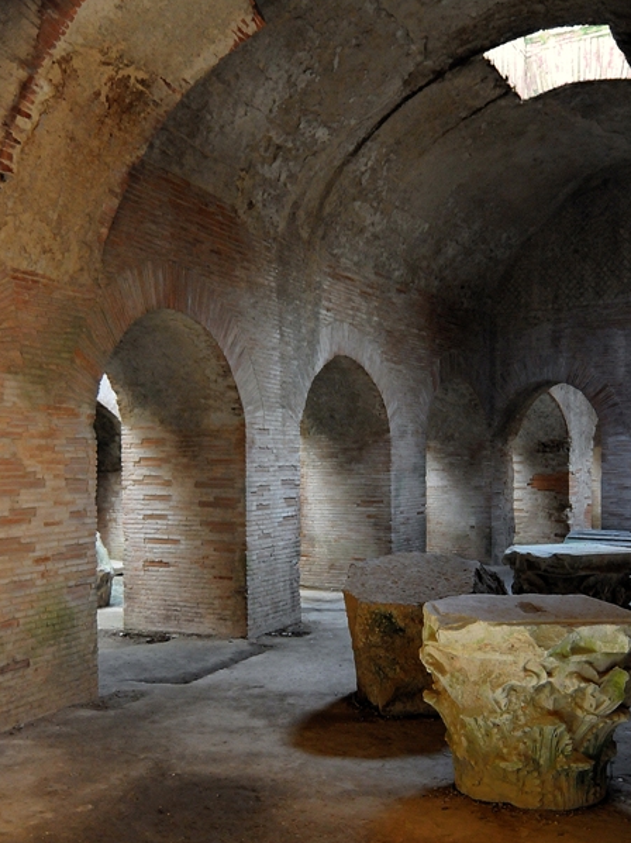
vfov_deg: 43.8
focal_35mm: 43
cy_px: 476
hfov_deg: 33.6
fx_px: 1046
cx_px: 314
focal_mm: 26
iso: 1250
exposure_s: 1/50
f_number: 2.8
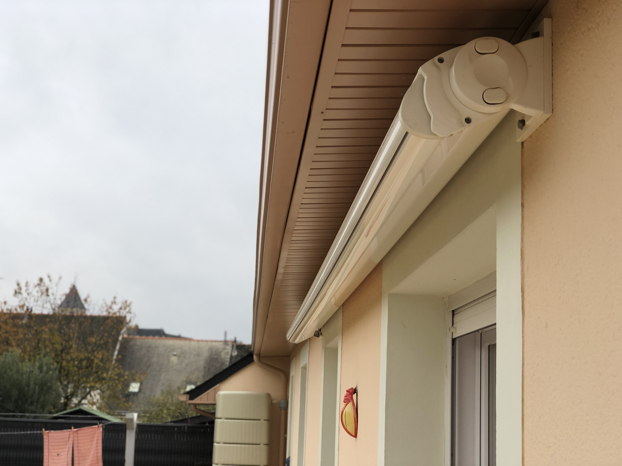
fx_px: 1024
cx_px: 311
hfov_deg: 33.8
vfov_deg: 25.7
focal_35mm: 57
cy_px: 233
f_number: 2.8
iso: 32
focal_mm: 6.6
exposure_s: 1/120
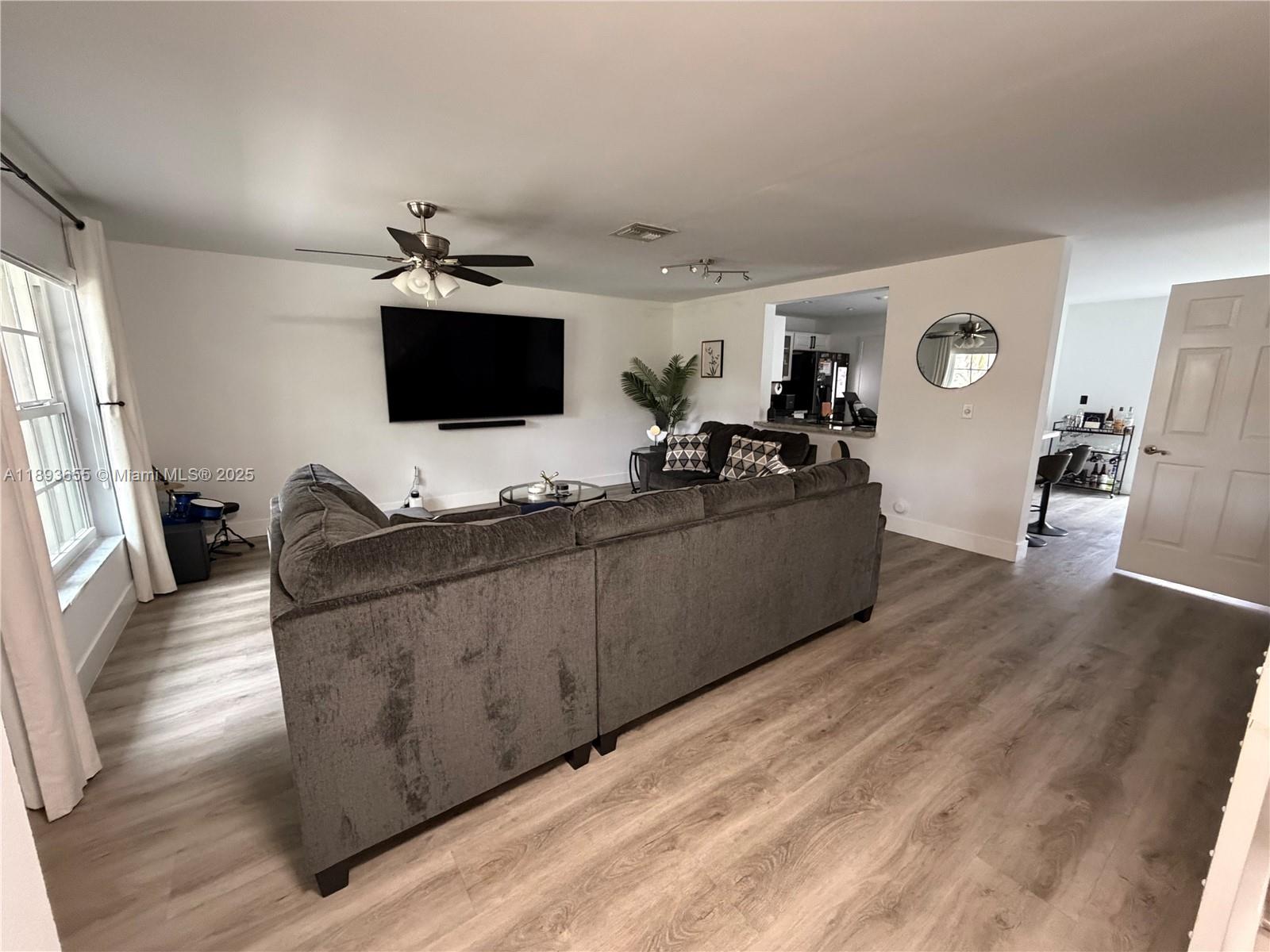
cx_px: 635
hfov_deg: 102.1
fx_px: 514
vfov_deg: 85.7
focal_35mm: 14
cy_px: 476
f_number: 2.2
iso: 640
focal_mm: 2.22
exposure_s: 1/60
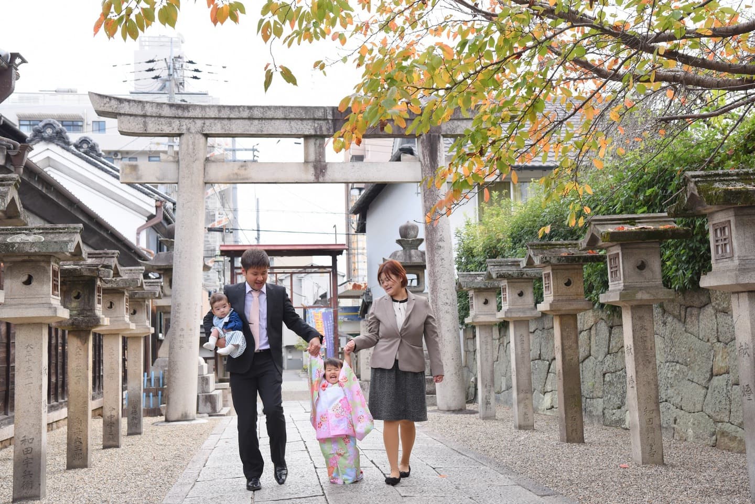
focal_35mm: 48
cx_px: 378
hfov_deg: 41.1
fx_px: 1007
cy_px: 252
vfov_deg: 28.1
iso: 1000
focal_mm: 48
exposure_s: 1/1000
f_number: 5.6
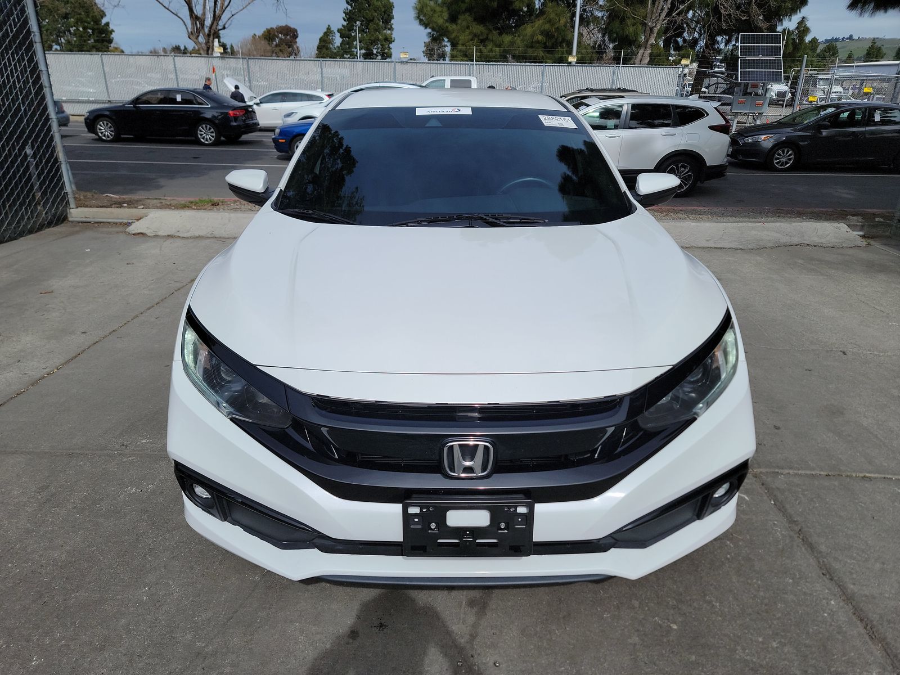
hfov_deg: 71.6
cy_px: 338
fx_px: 624
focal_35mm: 24
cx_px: 450
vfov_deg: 56.8
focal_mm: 6.7
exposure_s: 1/1873
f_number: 1.8
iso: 50
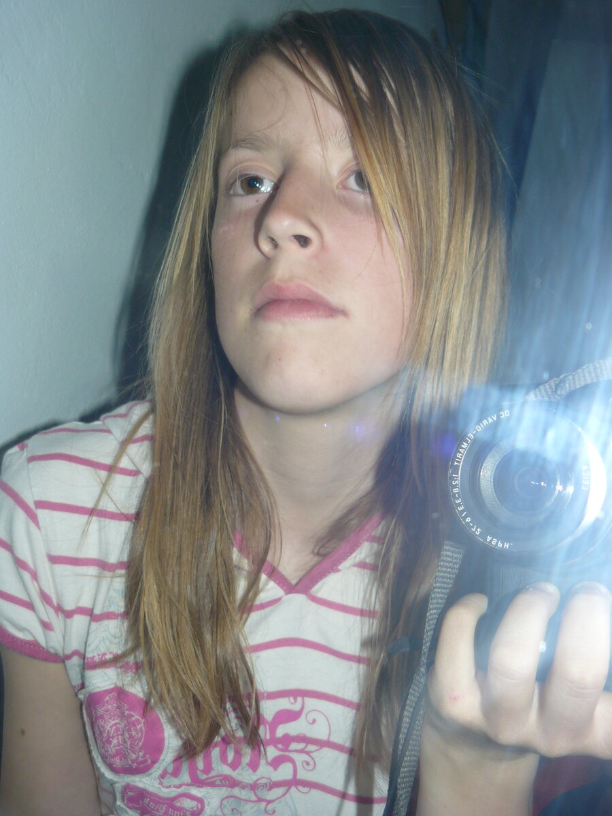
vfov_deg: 51.4
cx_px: 306
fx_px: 849
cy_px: 408
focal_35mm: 36
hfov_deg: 39.7
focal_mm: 6
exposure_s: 1/30
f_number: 2.8
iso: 100
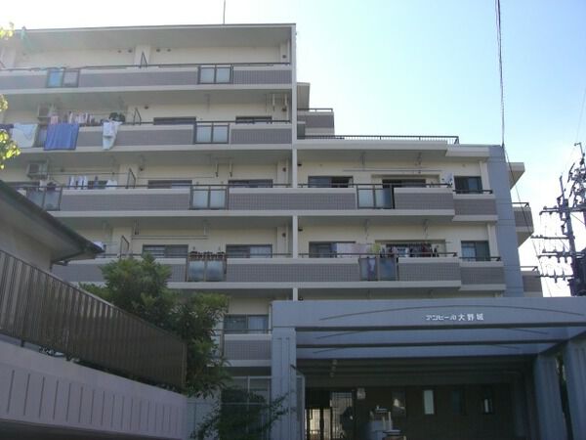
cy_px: 220
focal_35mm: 38
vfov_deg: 37.7
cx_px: 293
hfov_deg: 49.0
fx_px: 643
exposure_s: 1/250
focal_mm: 6.2
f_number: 4.3
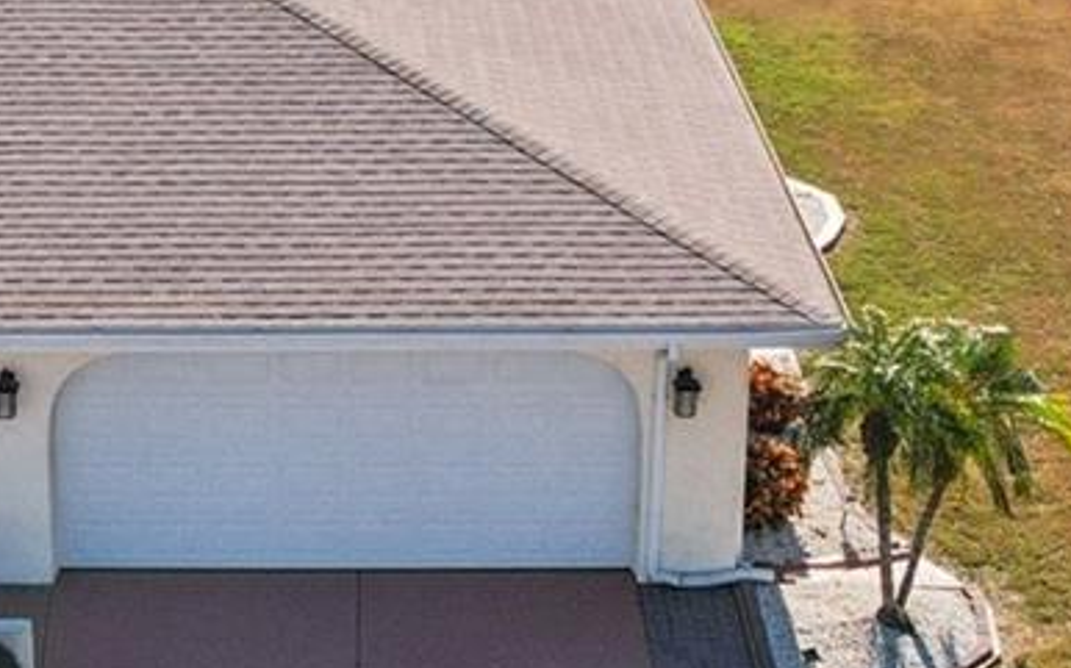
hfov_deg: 22.2
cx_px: 311
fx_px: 2714
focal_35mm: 93
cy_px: 164
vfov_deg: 14.0
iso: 160
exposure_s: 1/3200
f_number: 2.8
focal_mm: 8.4
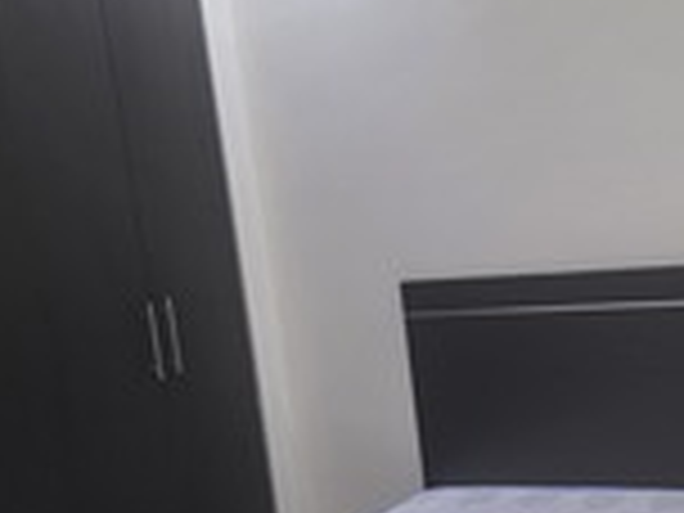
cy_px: 304
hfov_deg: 27.8
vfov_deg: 21.3
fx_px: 1363
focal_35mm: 69
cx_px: 502
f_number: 1.7
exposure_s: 1/100
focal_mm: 6.3
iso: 320
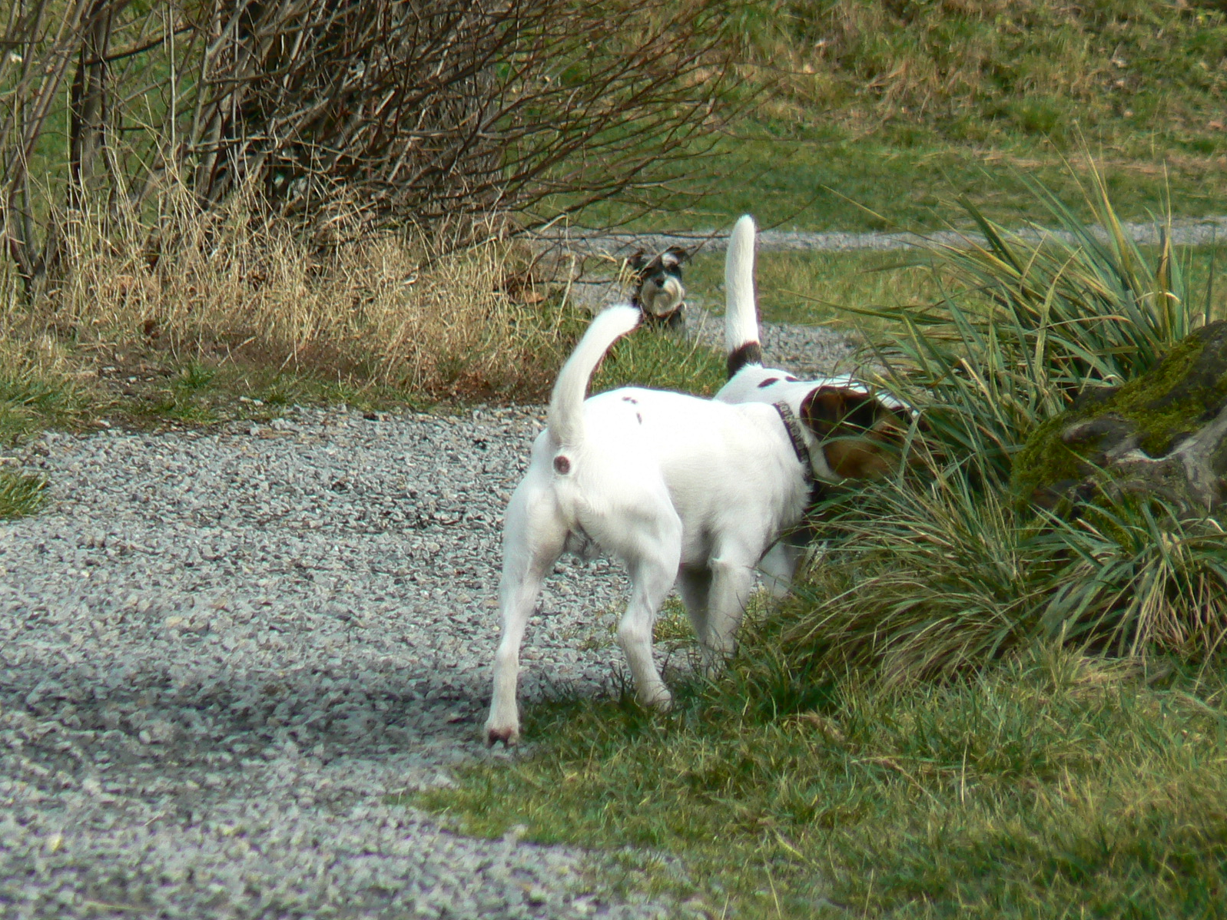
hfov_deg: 3.7
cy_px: 460
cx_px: 614
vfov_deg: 2.8
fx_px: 18823
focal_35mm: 531
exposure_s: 1/160
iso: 80
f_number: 5.6
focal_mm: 64.3
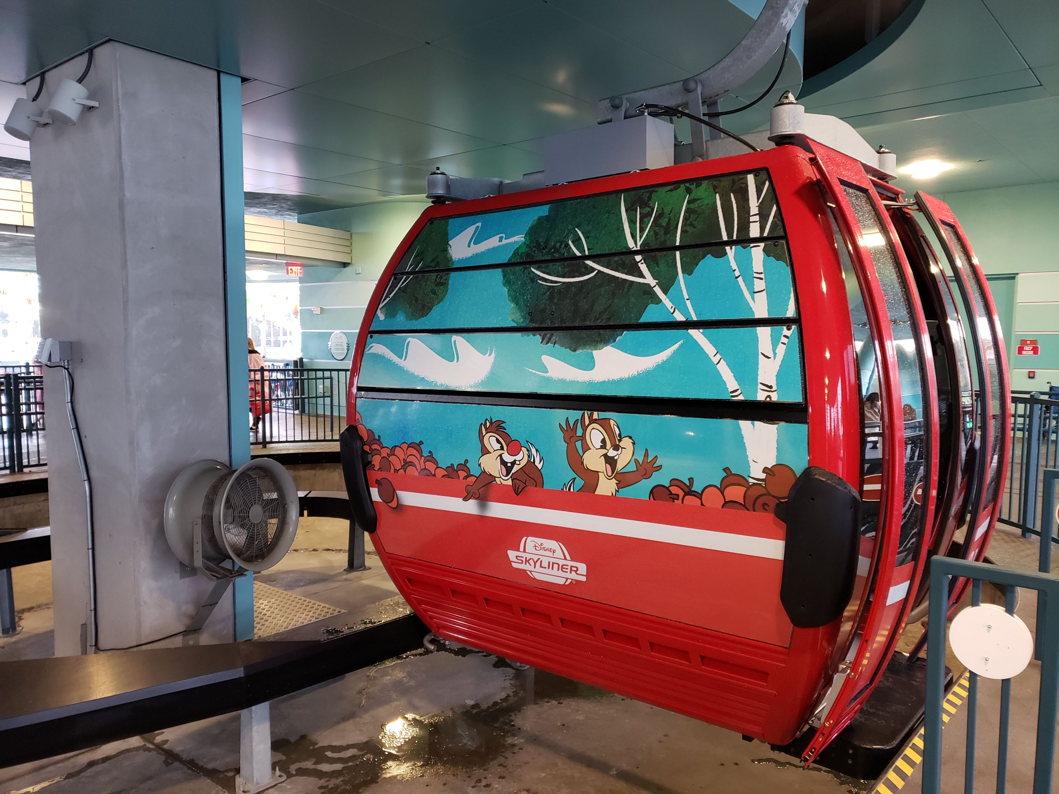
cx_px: 530
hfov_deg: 67.3
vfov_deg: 53.1
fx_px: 795
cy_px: 397
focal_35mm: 26
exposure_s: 1/20
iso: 250
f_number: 1.5
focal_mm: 4.3
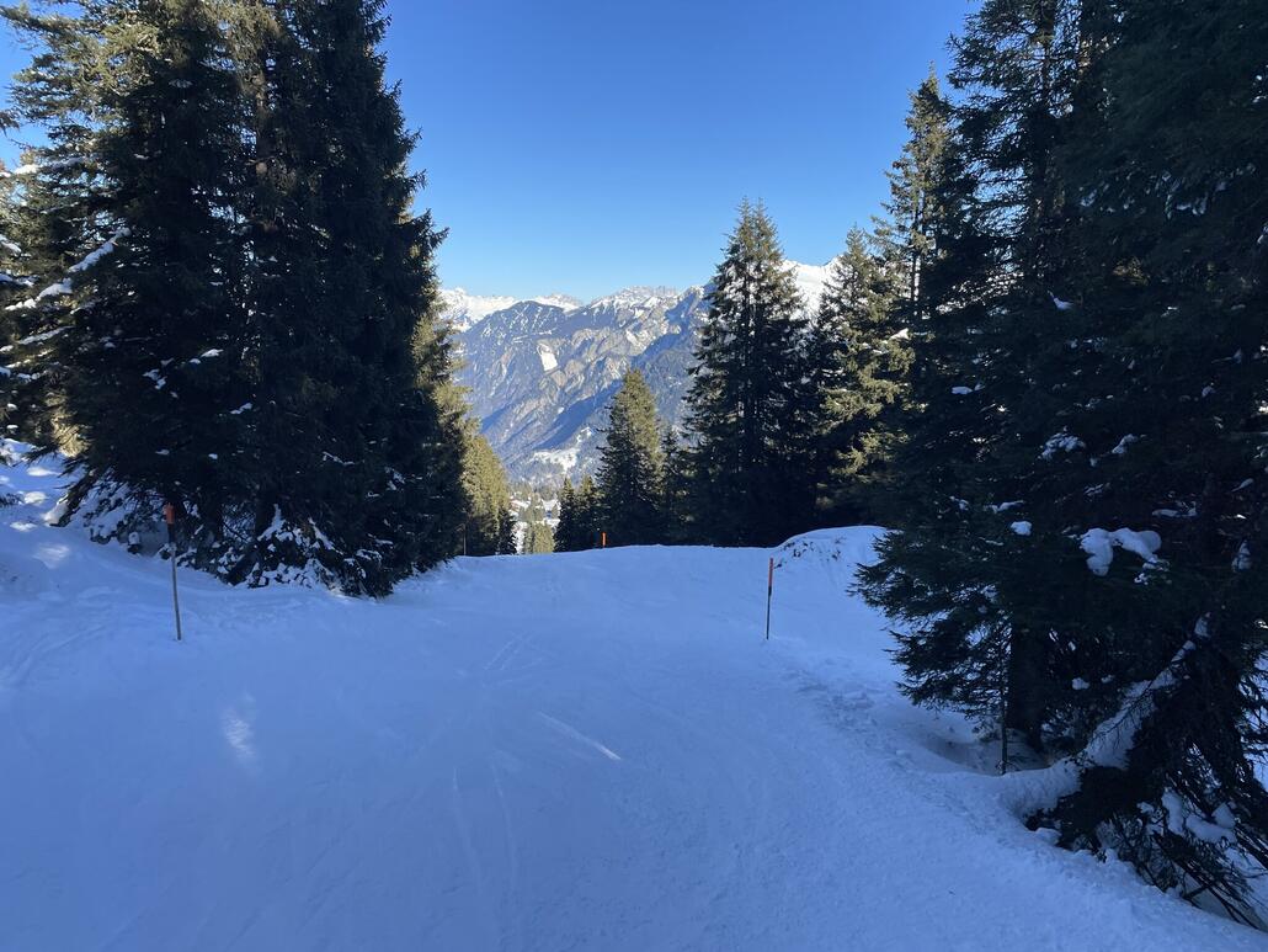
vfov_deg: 53.1
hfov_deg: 67.3
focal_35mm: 26
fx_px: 953
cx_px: 634
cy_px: 476
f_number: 1.6
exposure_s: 1/1595
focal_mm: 4.2
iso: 32
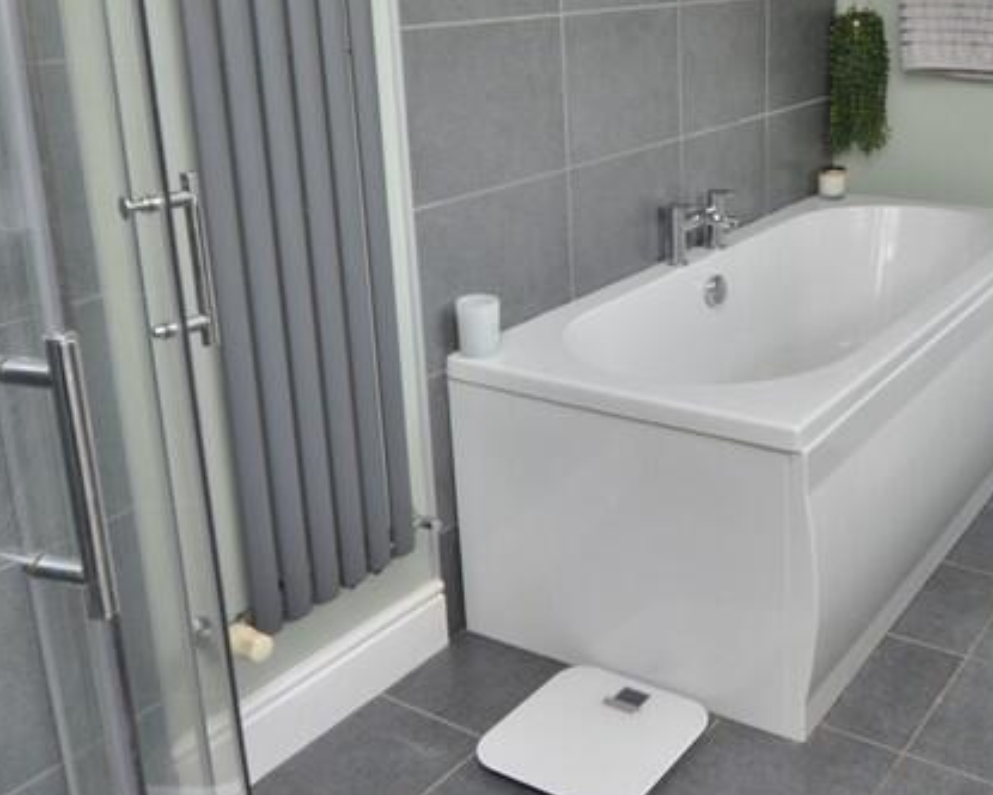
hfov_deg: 46.4
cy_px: 254
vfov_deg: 38.5
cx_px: 715
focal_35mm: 38
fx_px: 1121
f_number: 5.6
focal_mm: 11
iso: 400
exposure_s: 1/60
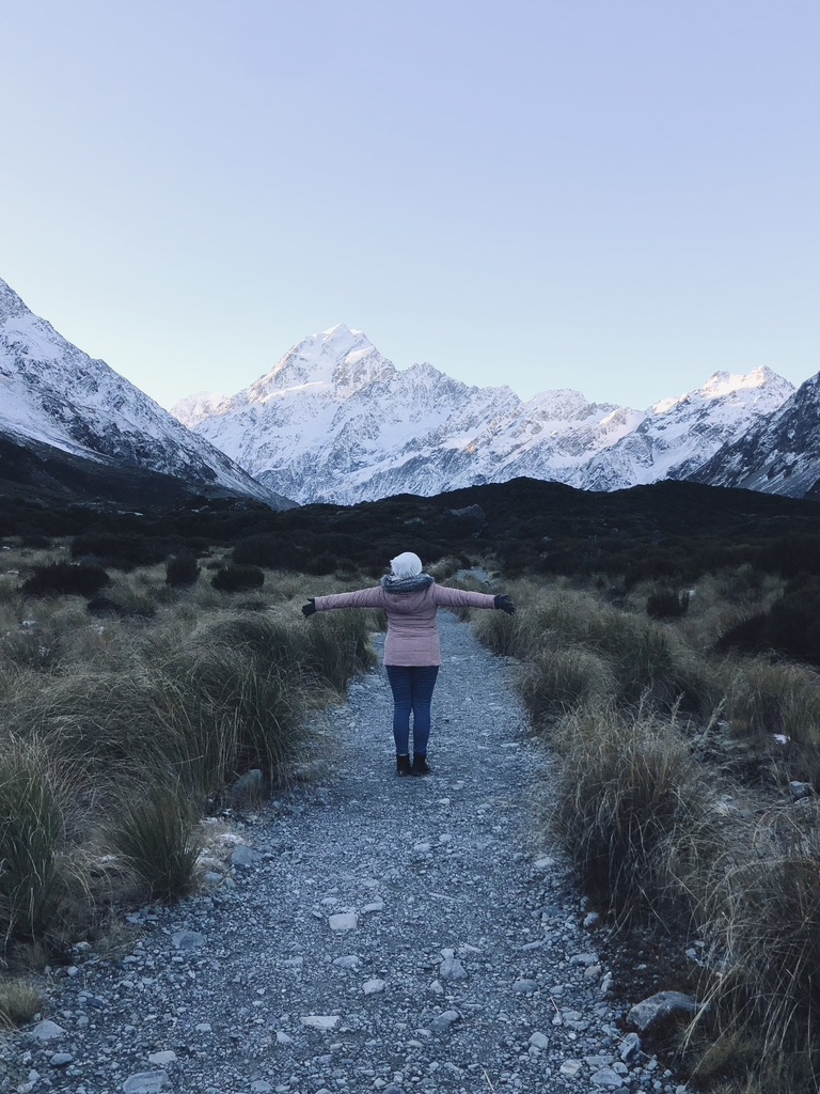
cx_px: 410
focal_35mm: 28
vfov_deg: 63.4
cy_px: 547
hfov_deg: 49.7
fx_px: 884
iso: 20
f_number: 1.8
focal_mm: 3.99
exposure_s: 1/666
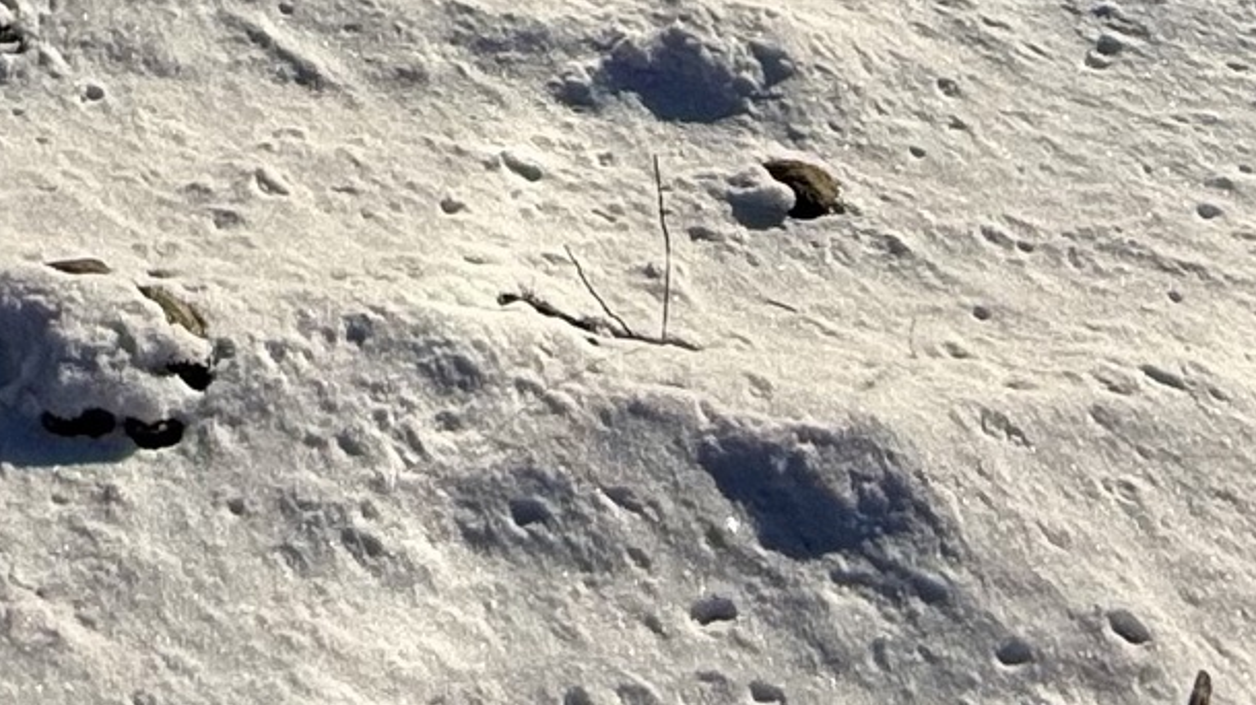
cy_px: -1361
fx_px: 2563
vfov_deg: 10.9
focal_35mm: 77
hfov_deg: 26.7
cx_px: 157
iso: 50
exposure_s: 1/6173
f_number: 2.2
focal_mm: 2.22
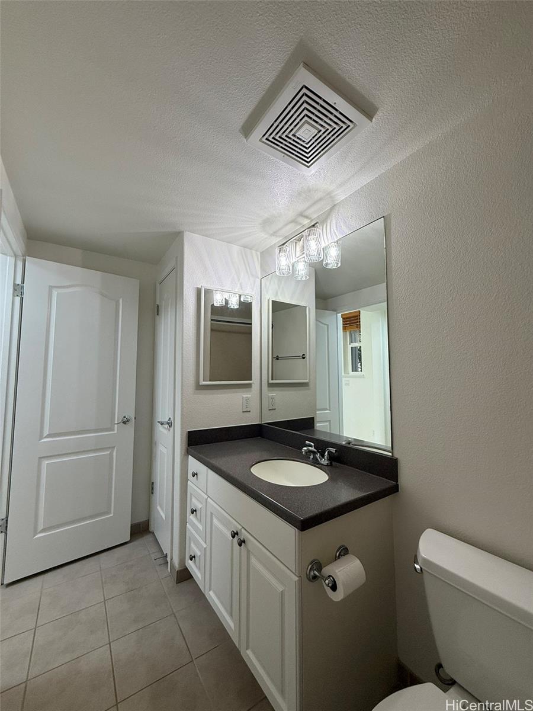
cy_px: 356
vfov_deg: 102.1
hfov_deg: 85.7
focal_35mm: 14
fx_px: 287
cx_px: 266
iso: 80
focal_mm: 2.22
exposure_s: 1/120
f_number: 2.2
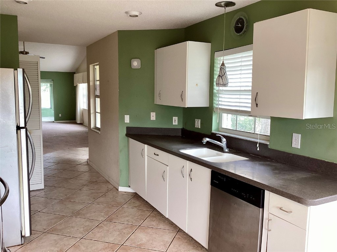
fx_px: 302
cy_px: 126
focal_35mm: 31
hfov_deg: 58.4
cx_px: 168
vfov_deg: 45.4
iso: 64
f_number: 2.4
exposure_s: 1/60
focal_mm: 3.3
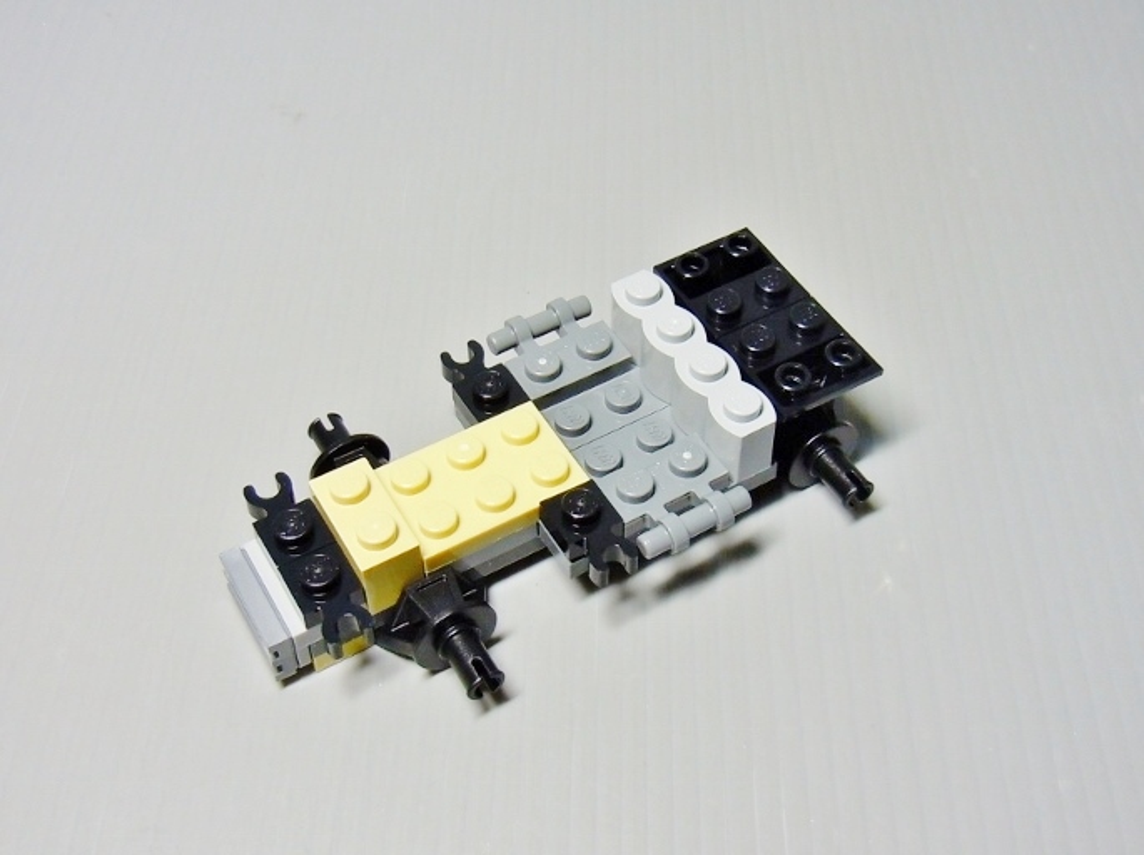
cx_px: 572
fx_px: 990
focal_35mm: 30
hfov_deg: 60.0
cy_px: 428
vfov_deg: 46.7
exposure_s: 1/15
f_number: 3.5
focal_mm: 5.4
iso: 100
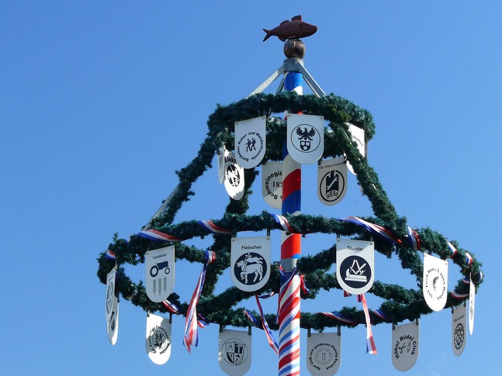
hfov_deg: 13.5
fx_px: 2117
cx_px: 263
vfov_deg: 10.2
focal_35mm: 146
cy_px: 197
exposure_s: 1/200
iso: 100
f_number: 4
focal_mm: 26.7
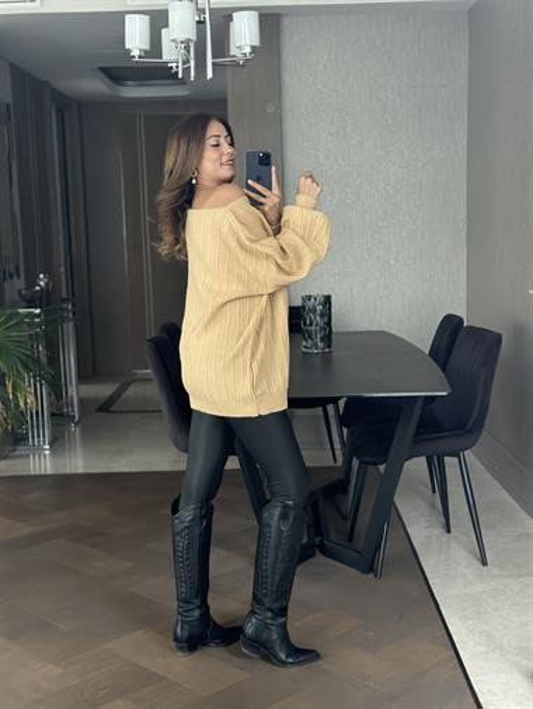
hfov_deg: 30.3
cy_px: 354
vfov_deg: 39.6
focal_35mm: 48
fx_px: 985
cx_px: 266
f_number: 1.78
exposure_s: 1/42
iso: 400
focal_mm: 6.86
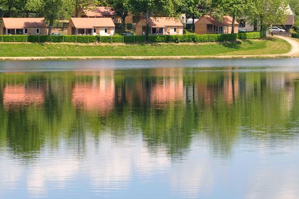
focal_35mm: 186
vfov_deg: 7.4
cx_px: 122
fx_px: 1543
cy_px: 46
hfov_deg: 11.1
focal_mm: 80
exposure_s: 1/250
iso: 250
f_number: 8
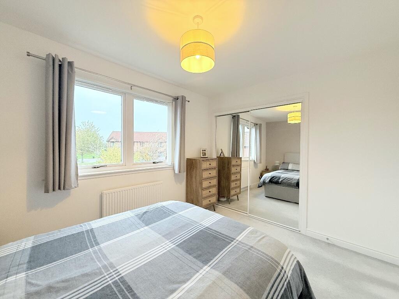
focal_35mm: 14
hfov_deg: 102.1
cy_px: 150
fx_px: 161
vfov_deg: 85.7
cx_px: 200
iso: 320
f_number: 2.2
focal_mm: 2.22
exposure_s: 1/99
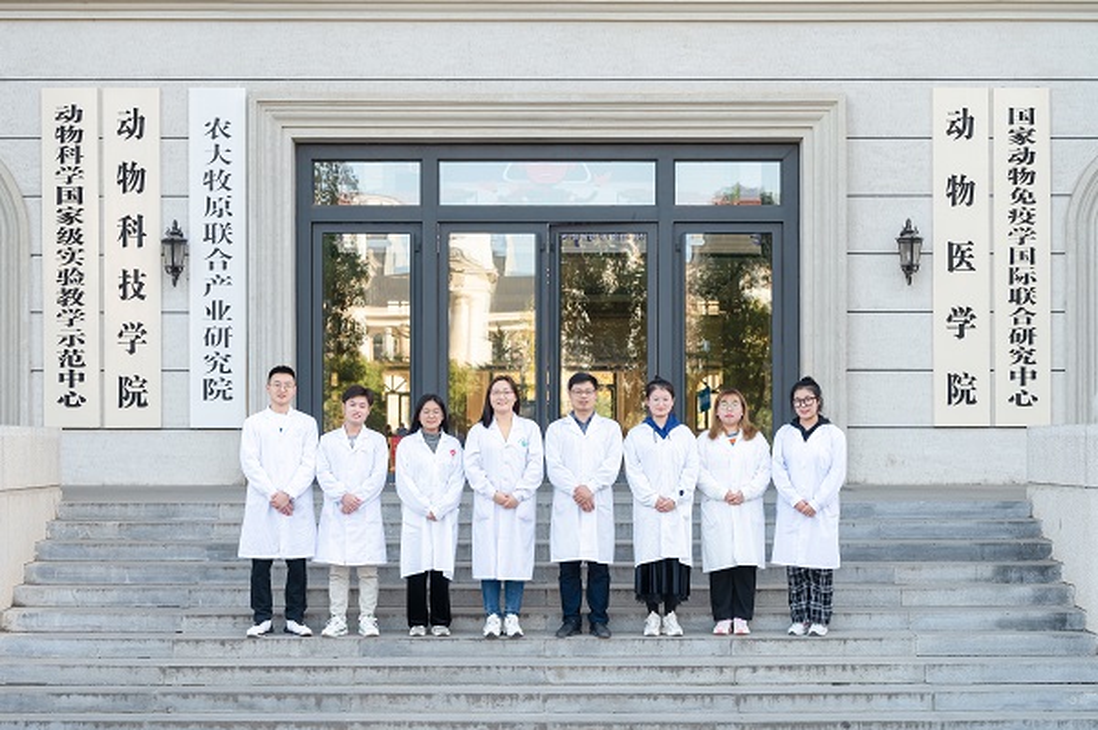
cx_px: 549
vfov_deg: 18.4
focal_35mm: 74
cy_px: 365
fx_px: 2255
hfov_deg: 27.4
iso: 400
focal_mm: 74
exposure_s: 1/160
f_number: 7.1
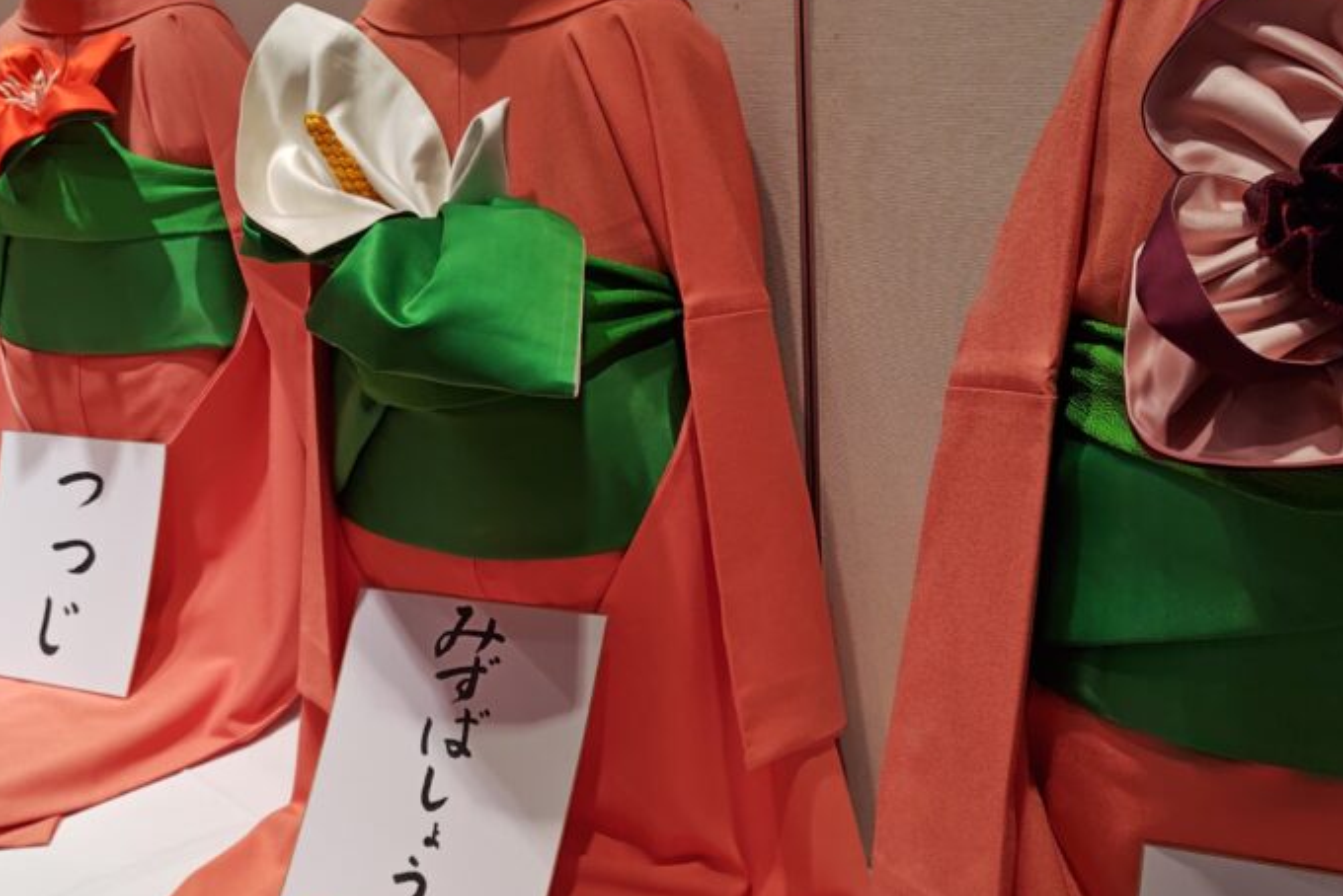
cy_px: 602
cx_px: 626
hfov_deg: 43.6
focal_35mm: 45
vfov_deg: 29.7
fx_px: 1679
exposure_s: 1/60
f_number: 1.9
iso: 158
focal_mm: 5.56
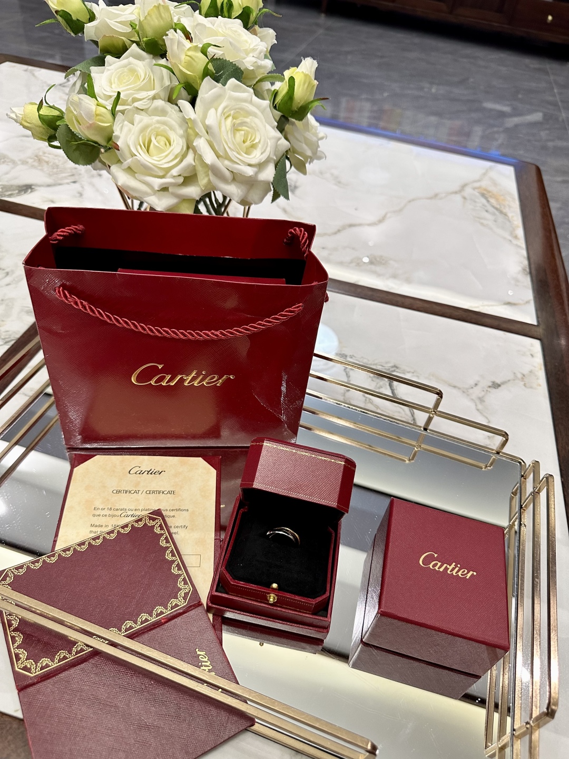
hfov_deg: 56.8
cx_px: 284
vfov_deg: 71.6
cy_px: 380
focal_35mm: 24
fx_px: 526
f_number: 1.78
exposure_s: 1/100
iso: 200
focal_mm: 6.86
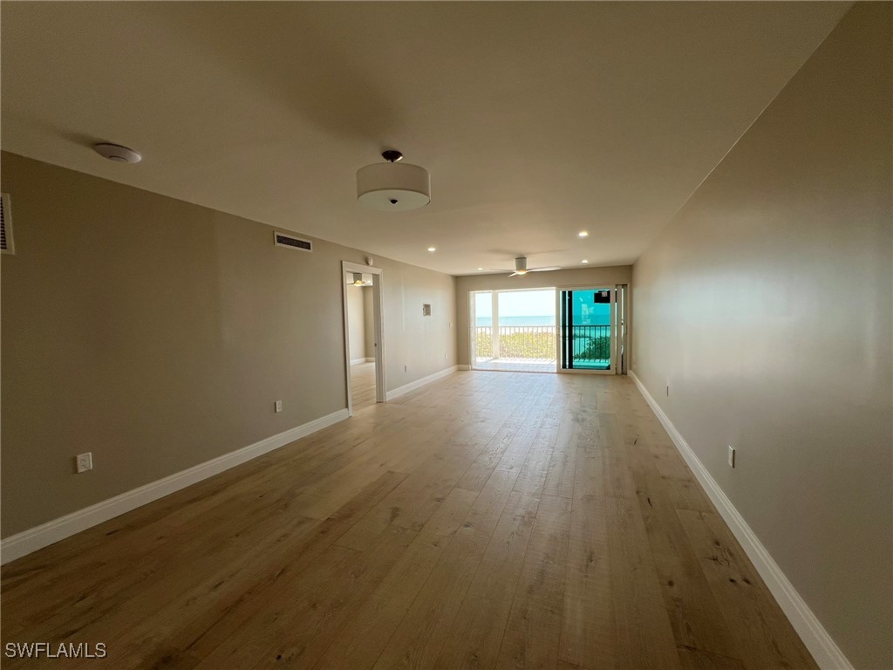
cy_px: 335
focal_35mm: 13
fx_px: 335
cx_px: 446
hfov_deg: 106.2
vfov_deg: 89.9
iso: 32
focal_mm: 1.57
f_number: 1.8
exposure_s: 1/126
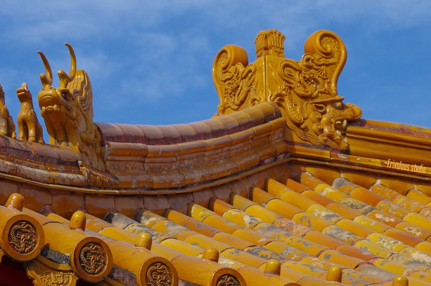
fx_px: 1828
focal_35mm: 153
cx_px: 131
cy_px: 36
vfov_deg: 8.9
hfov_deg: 13.4
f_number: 11
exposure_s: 1/200
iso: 100
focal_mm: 50
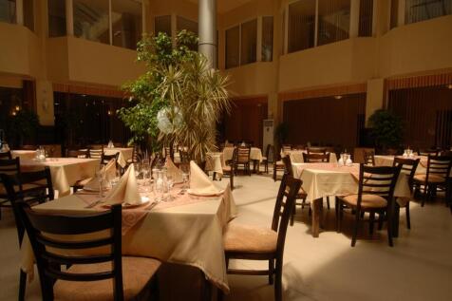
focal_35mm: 21
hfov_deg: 81.2
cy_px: 150
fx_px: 264
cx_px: 226
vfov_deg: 59.5
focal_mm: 14
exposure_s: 1/160
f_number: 6.3
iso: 100
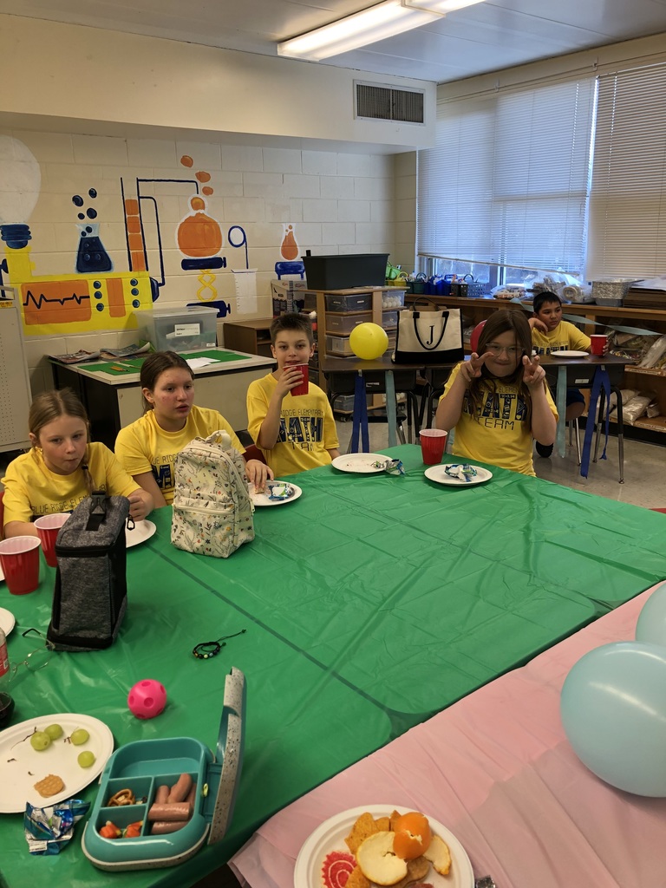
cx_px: 333
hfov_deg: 49.7
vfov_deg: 63.4
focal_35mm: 28
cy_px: 444
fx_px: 718
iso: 64
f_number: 1.8
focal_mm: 3.99
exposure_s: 1/120
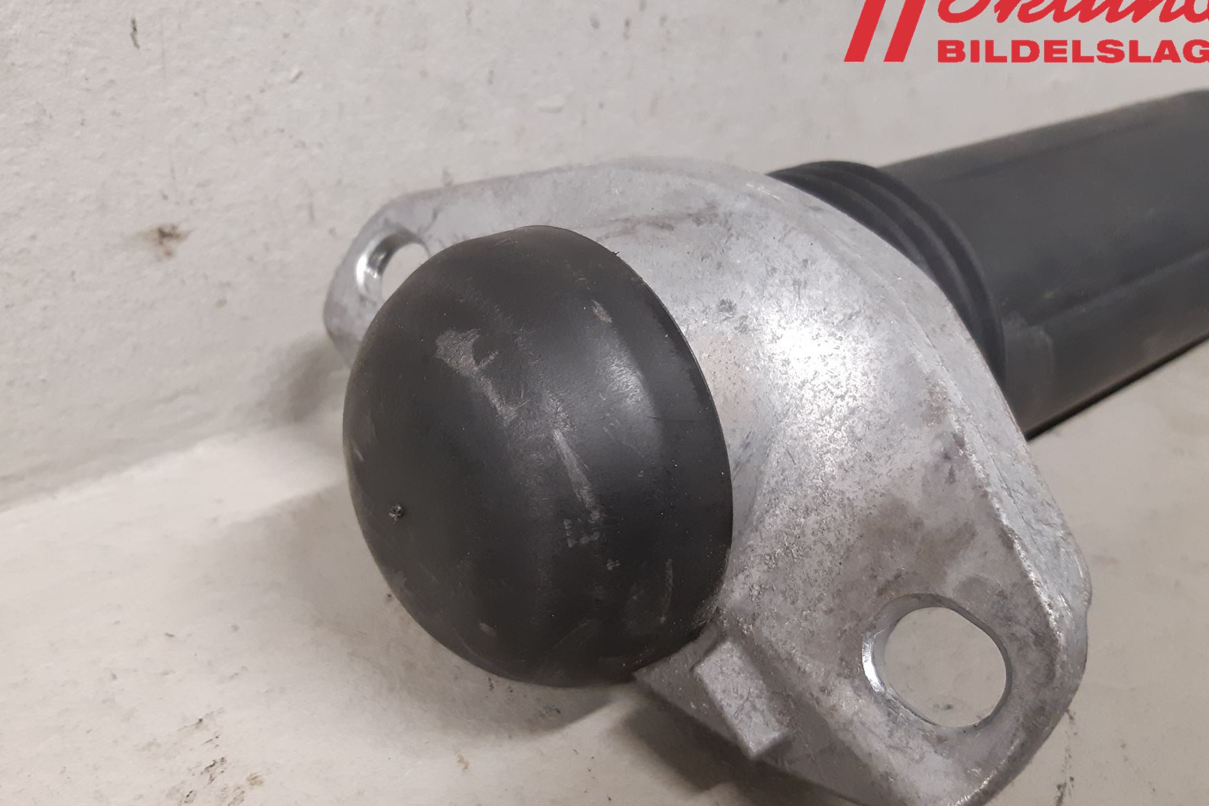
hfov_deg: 58.6
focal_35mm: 32
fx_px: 1075
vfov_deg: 40.9
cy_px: 481
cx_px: 557
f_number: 1.7
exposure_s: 1/33
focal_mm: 3.93
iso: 200
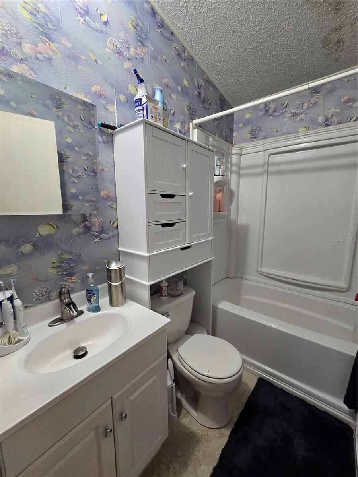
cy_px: 238
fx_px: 179
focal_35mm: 13
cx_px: 179
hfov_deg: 89.9
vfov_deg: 106.2
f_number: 2.2
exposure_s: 1/60
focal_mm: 2.2
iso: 320
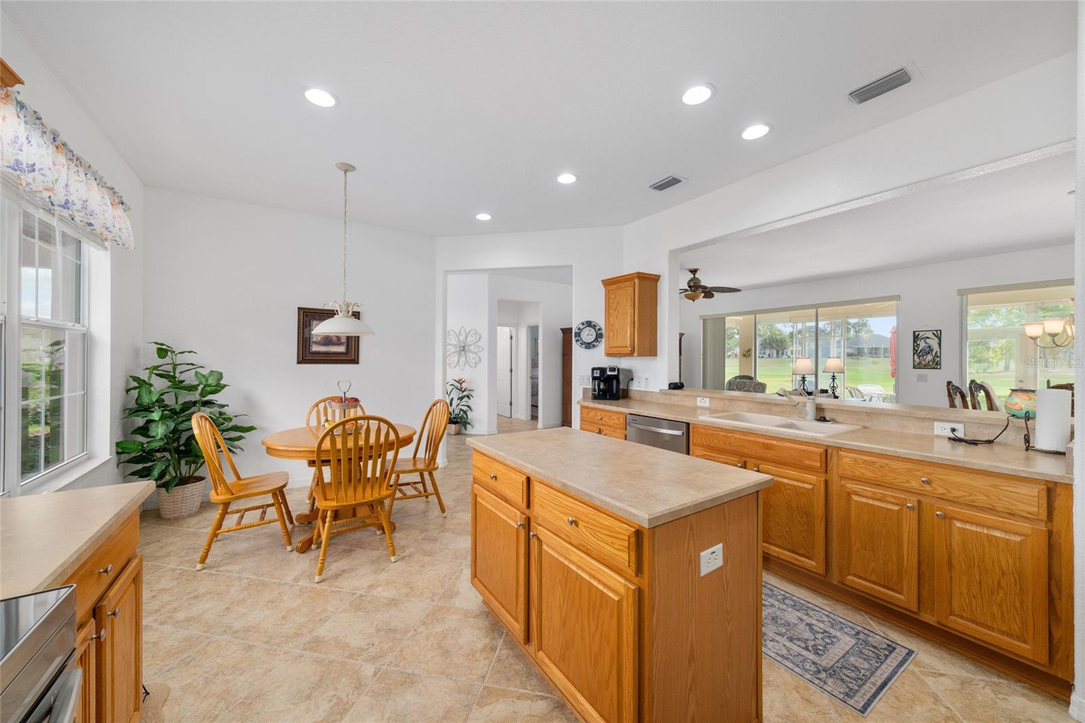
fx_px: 392
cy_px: 362
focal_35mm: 13
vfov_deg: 85.4
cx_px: 542
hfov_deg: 108.3
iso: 500
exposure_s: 1/40
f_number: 8
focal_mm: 13
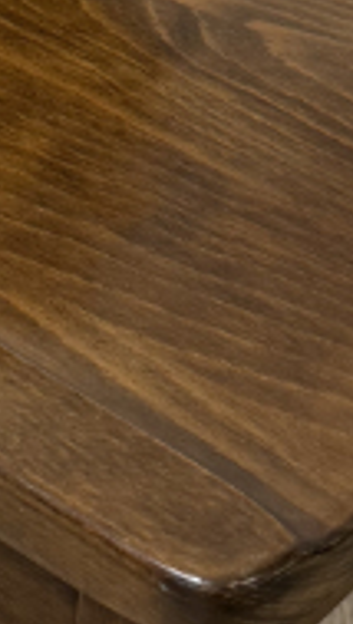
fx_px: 2285
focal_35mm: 138
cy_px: 109
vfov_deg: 15.4
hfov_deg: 8.8
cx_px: 7
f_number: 1.8
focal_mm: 6.8
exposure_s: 1/100
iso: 200
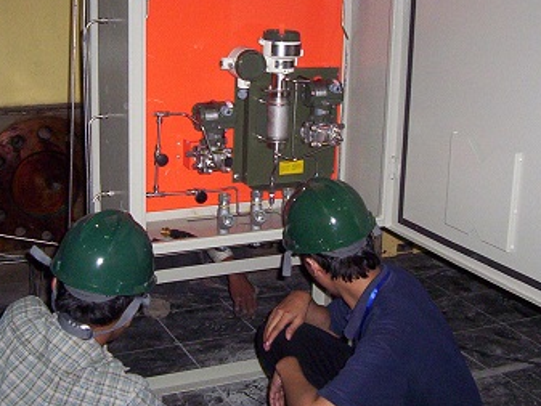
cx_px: 250
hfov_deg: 33.2
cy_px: 148
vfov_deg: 25.2
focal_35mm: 58
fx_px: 907
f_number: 3.84
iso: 140
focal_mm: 5.26
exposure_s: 1/60
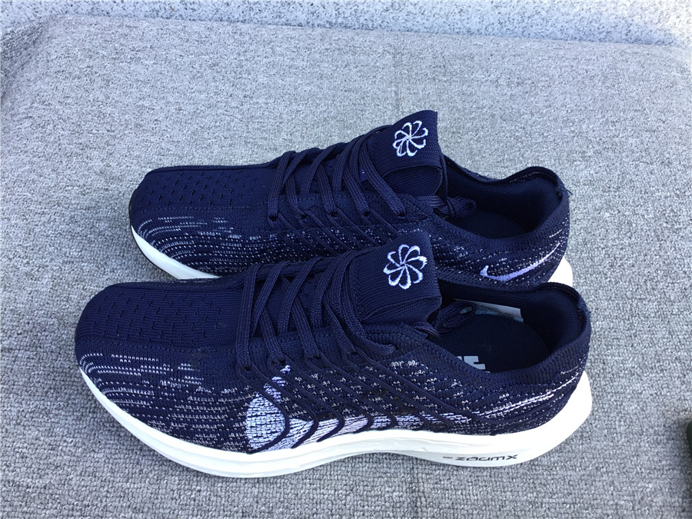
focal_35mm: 31
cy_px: 260
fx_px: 620
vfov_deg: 45.4
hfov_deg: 58.4
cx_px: 346
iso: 25
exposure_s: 1/50
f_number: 2.4
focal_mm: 3.3
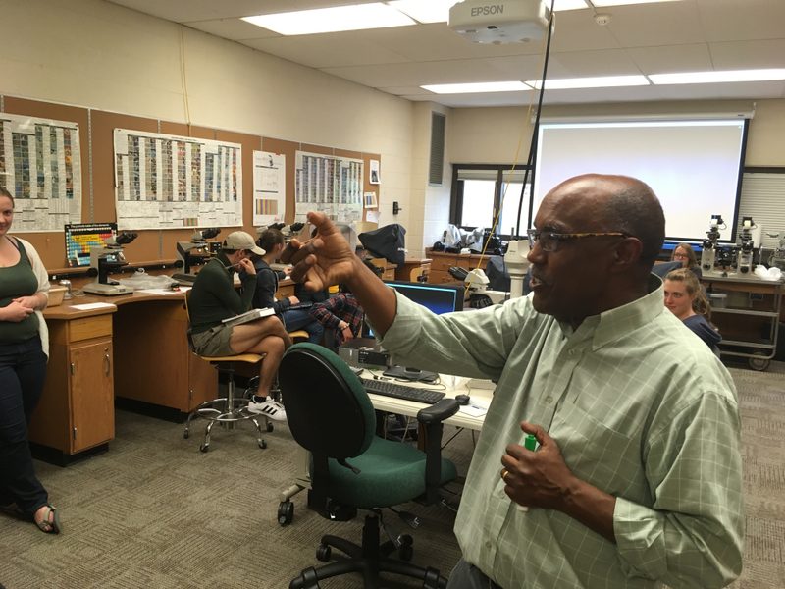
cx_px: 392
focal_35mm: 29
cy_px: 294
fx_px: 658
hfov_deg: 61.7
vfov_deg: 48.2
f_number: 2.2
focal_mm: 4.15
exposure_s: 1/30
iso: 100
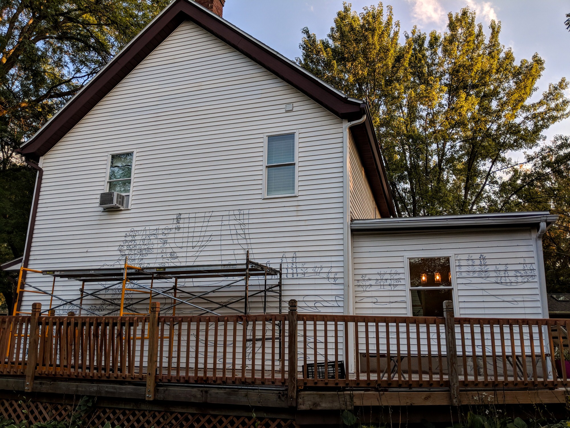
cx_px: 285
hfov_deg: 65.3
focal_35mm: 27
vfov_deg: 51.4
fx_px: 445
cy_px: 214
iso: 51
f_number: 1.8
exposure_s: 1/688
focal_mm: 4.44
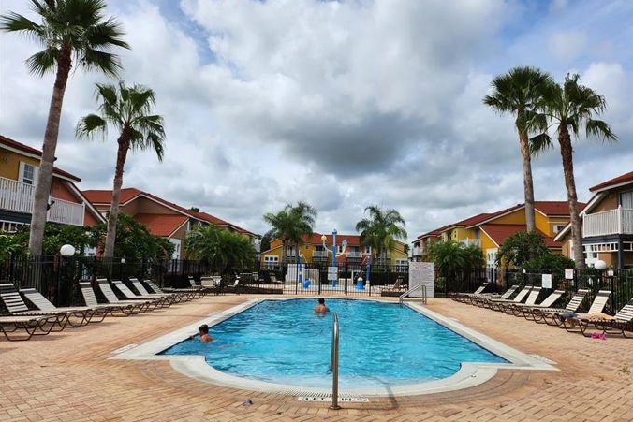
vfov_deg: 49.6
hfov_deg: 69.4
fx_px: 457
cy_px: 223
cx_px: 329
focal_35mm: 26
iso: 50
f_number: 1.8
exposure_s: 1/4926
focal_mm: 5
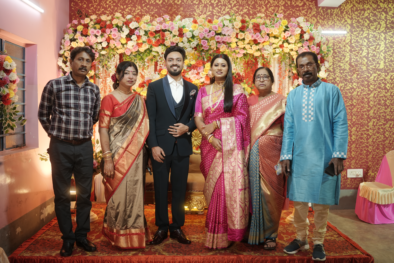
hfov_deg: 54.4
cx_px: 197
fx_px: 383
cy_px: 132
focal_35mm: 35
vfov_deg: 37.9
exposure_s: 1/200
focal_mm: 35
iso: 500
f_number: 2.8
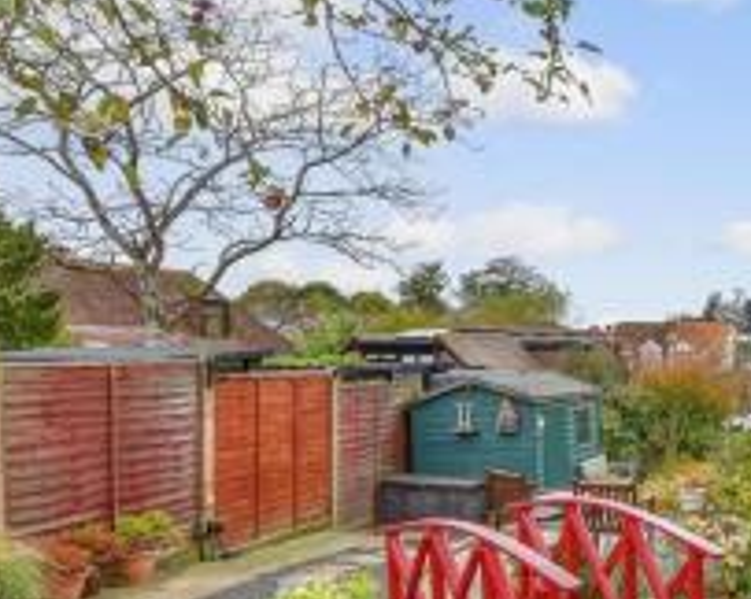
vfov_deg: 44.1
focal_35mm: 33
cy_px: 379
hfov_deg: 44.8
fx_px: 733
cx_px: 773
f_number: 8
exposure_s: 1/160
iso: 400
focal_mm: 10
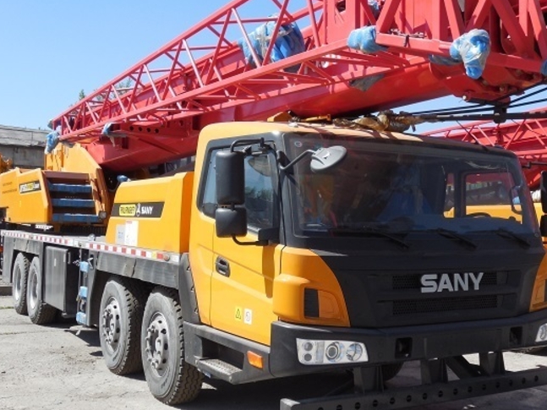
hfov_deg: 40.4
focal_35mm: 47
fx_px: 743
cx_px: 309
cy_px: 190
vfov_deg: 30.9
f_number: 4.2
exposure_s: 1/640
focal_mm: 6.8
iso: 125
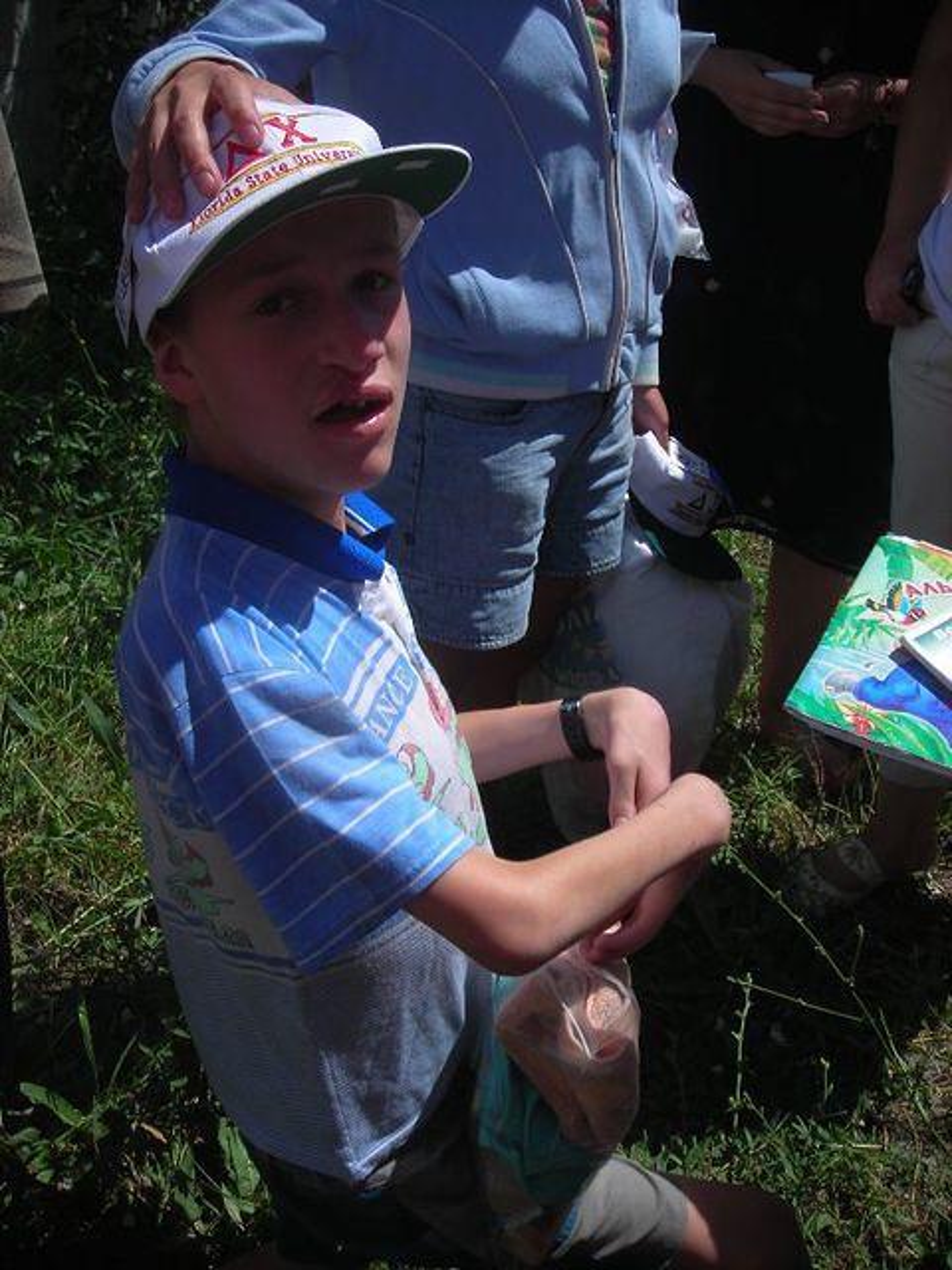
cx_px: 476
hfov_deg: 37.7
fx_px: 1393
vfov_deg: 49.0
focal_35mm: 38
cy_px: 635
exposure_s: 1/842
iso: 50
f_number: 3.2
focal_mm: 6.3
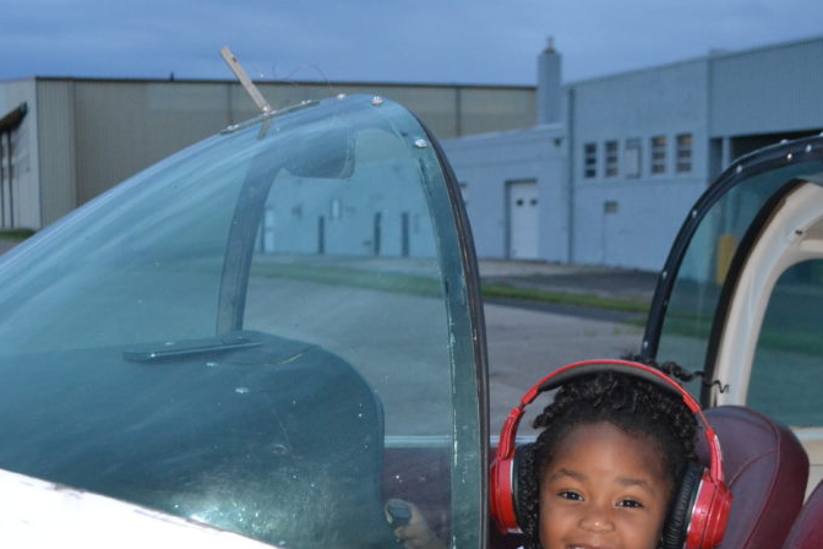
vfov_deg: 20.9
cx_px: 374
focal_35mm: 65
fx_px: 1480
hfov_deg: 31.1
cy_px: 400
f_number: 4.5
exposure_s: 1/60
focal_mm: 29
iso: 2000
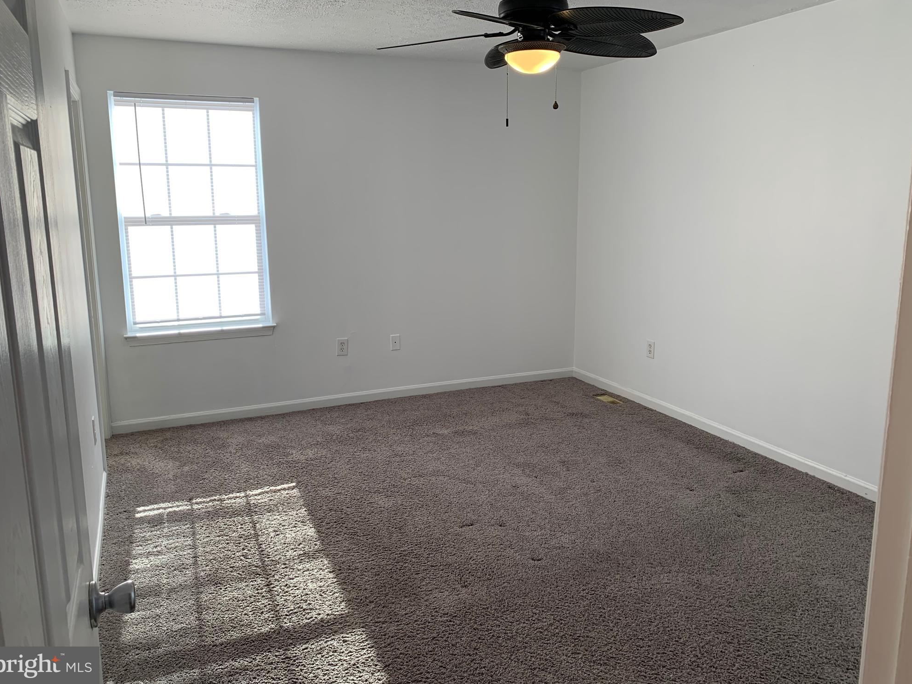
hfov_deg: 65.3
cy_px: 329
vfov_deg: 51.3
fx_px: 711
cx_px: 457
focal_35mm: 27
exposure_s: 1/122
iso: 25
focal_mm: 4.25
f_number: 1.8
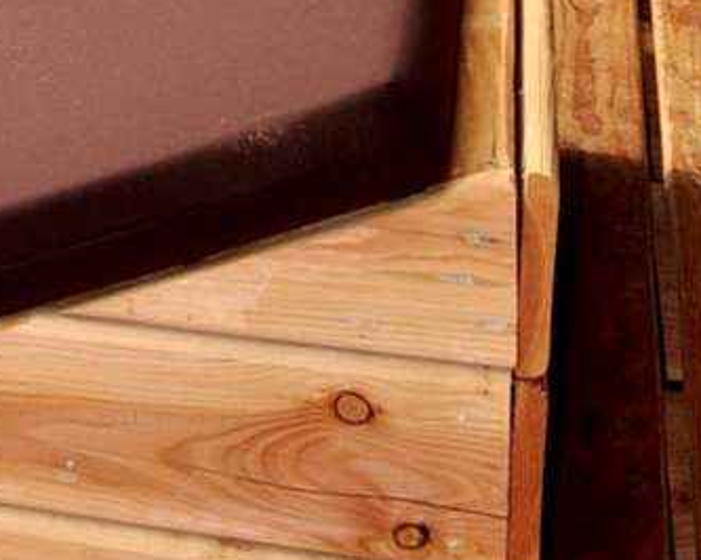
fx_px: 3027
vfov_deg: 8.8
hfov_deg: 12.3
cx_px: -458
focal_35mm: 146
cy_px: -1065
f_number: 10
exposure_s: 1/200
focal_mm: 18
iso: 200
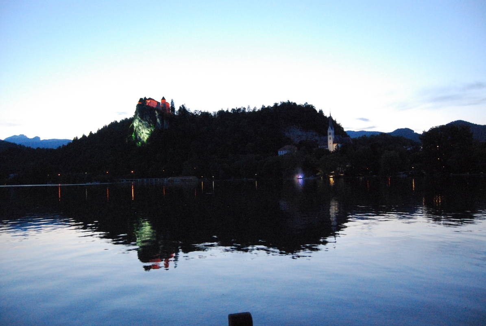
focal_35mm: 27
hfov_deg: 67.3
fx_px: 365
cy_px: 163
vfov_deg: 48.1
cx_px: 243
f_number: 3.5
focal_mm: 18
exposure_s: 1/40
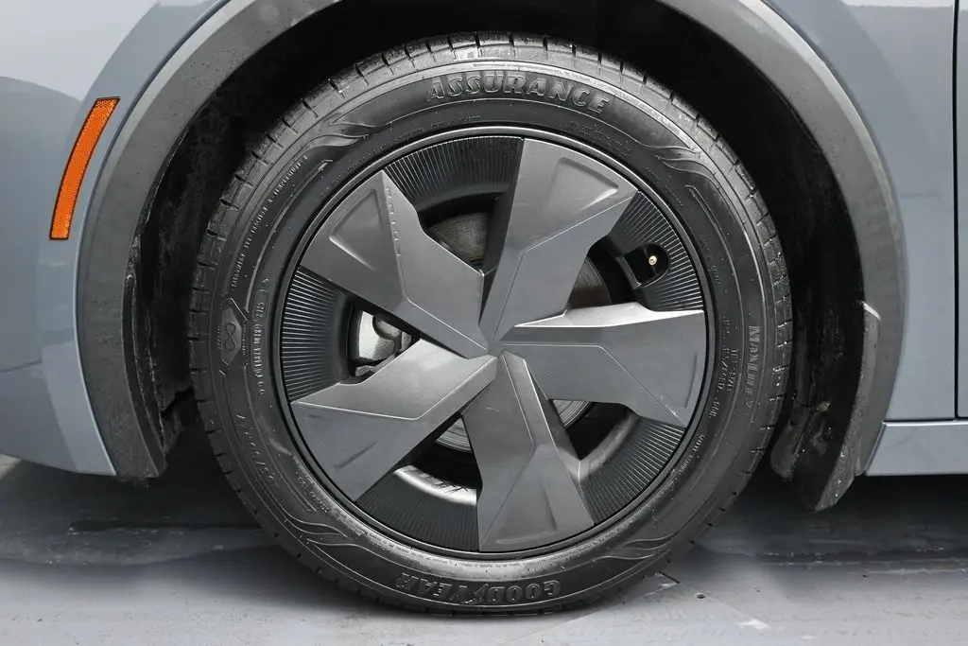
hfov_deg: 51.3
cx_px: 484
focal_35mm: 38
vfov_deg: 35.5
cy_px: 323
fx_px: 1008
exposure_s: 1/125
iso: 1600
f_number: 4.2
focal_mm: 25
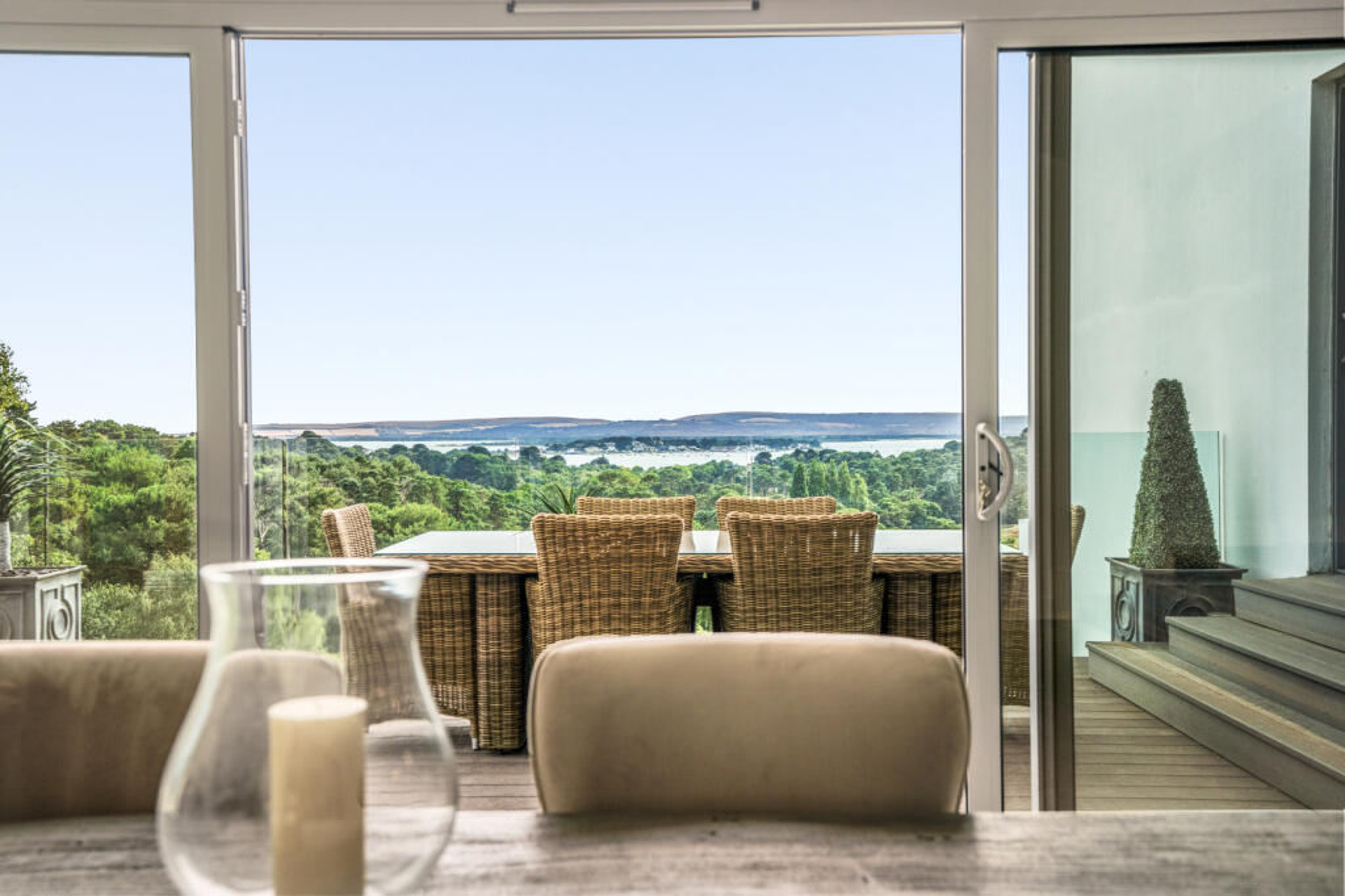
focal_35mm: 35
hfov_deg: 54.4
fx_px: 1307
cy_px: 448
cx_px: 672
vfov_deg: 37.8
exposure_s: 1/200
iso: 200
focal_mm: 35
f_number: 5
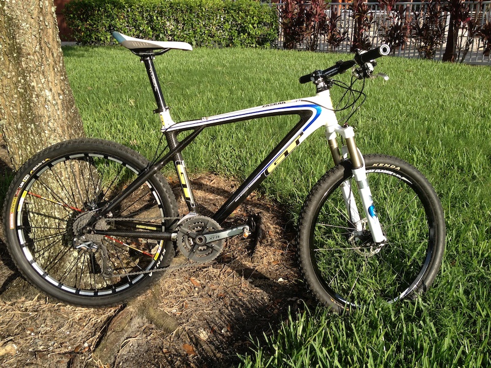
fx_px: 496
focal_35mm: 35
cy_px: 184
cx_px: 246
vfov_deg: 40.7
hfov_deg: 52.6
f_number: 2.4
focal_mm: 4.28
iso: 64
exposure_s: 1/726
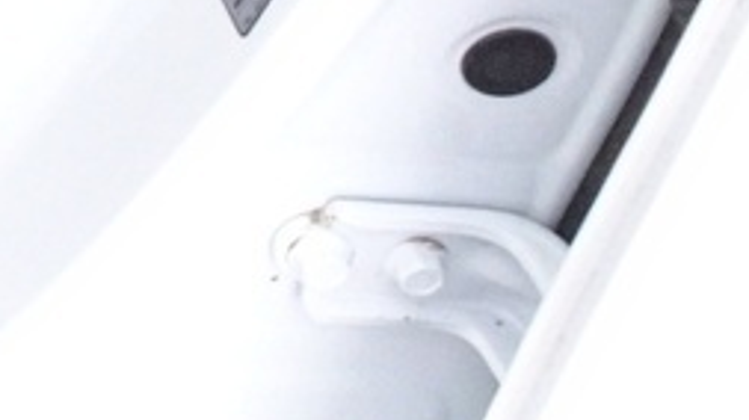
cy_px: -1112
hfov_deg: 12.5
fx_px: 2958
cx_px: -790
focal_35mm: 149
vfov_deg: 6.8
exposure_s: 1/13
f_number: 3.5
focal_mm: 4.25
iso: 800
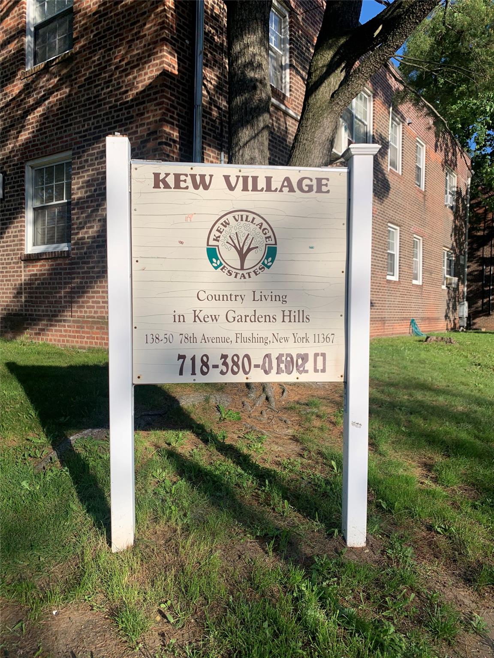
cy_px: 329
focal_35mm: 26
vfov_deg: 67.3
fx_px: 495
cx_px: 247
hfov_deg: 53.1
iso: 25
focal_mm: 4.25
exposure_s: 1/2208
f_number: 1.8
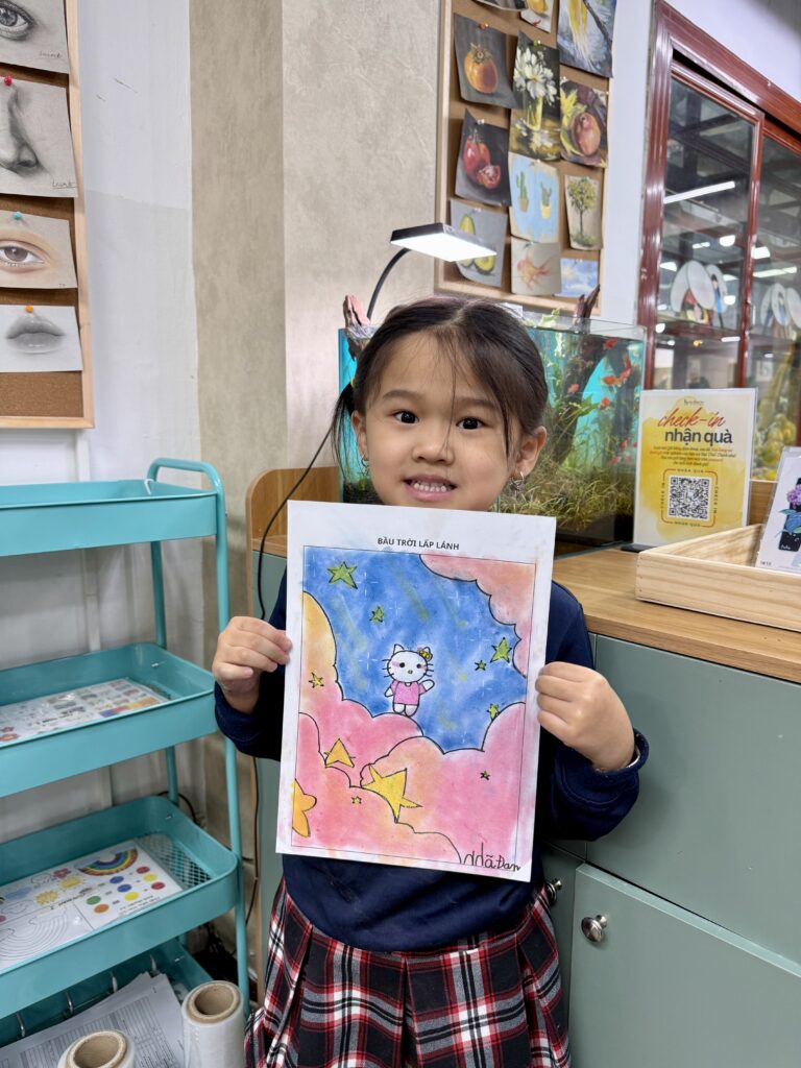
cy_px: 534
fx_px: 740
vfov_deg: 71.6
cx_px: 400
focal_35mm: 24
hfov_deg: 56.8
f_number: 1.78
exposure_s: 1/100
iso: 125
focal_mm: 6.76
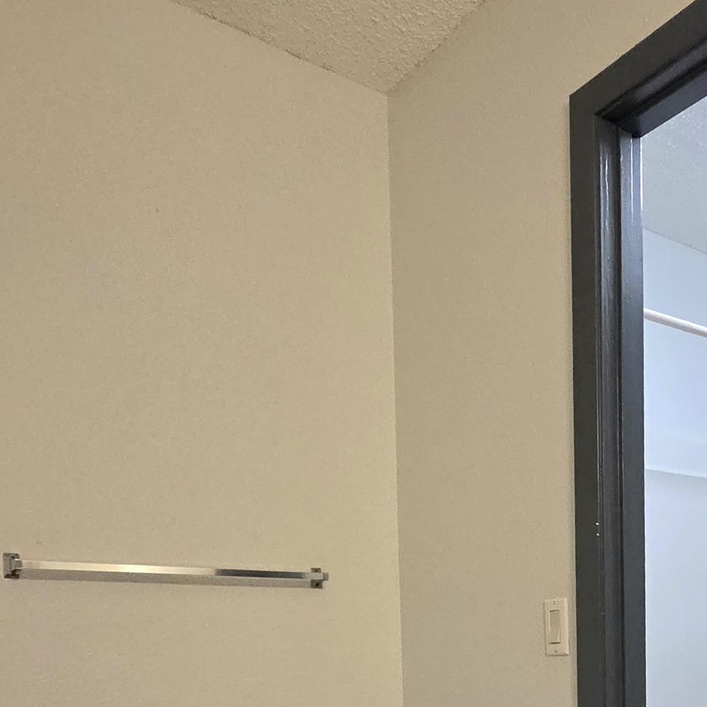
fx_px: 739
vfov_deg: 44.6
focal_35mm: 32
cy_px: 683
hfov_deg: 47.7
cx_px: 585
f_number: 2.2
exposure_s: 1/60.2
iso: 160
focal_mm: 2.2
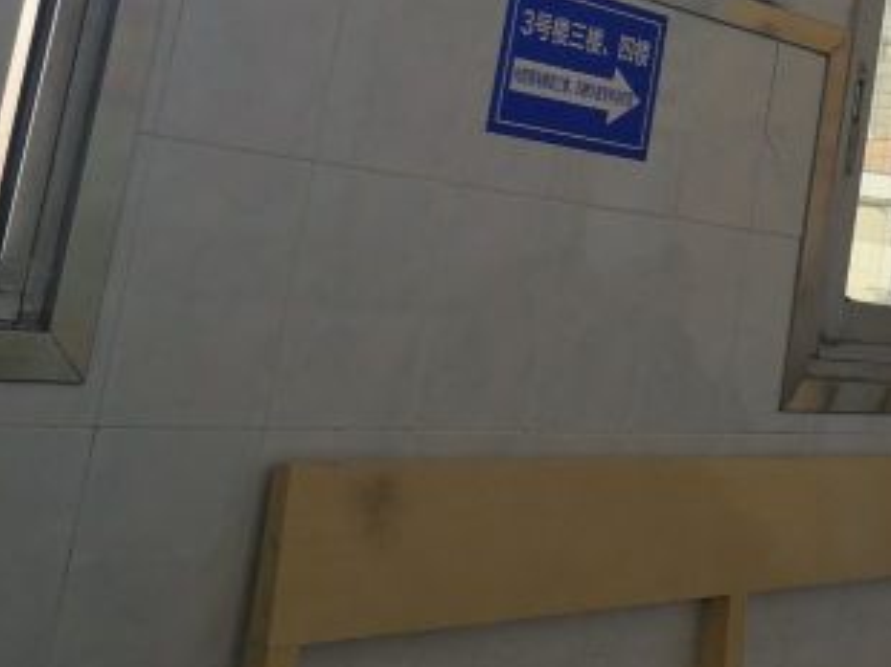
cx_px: 811
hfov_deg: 30.3
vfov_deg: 23.1
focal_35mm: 61
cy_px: 16
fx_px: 1569
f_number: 2.2
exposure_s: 1/100
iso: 64
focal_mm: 3.95
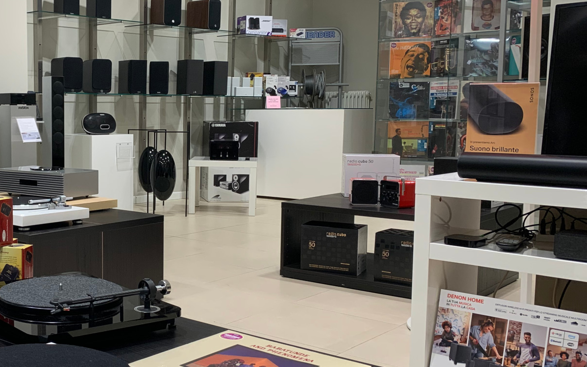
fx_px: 736
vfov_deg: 28.0
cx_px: 105
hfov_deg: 41.3
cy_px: 185
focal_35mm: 46
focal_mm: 4.25
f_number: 1.8
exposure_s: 1/50
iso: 50
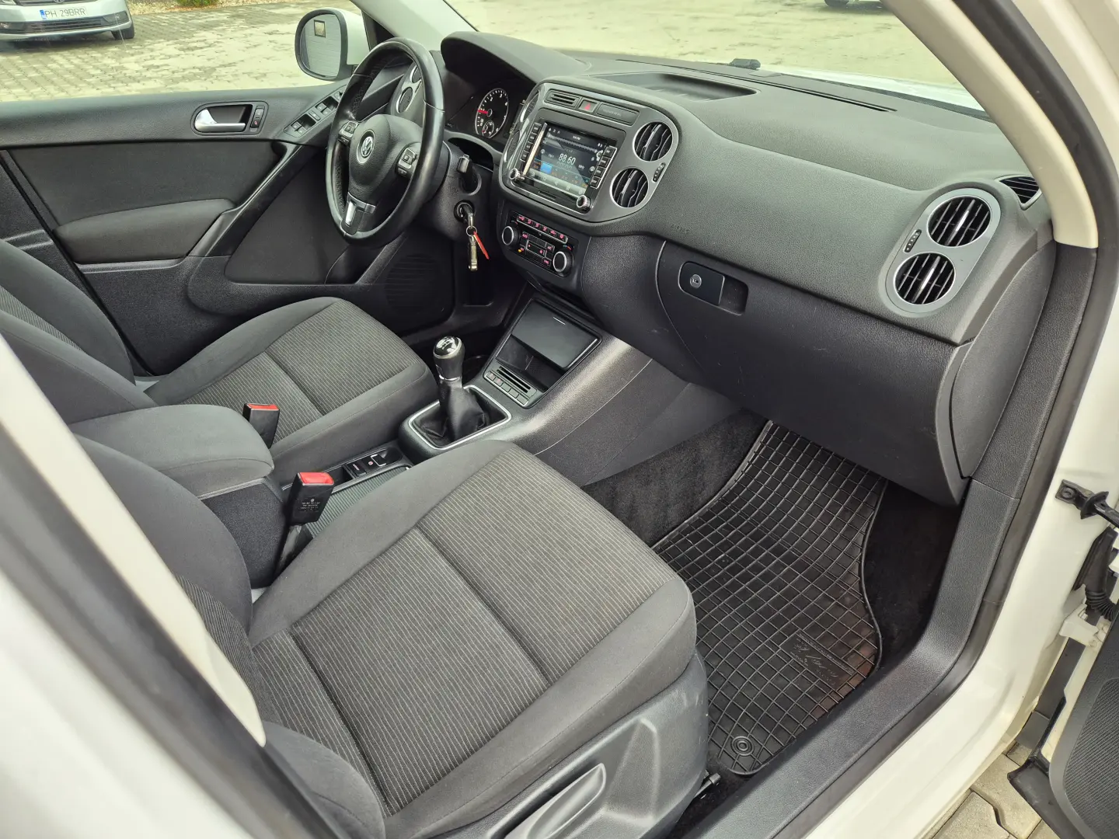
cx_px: 560
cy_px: 420
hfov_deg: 73.9
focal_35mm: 23
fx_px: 744
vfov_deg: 58.9
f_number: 1.8
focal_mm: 5.4
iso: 400
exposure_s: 1/100
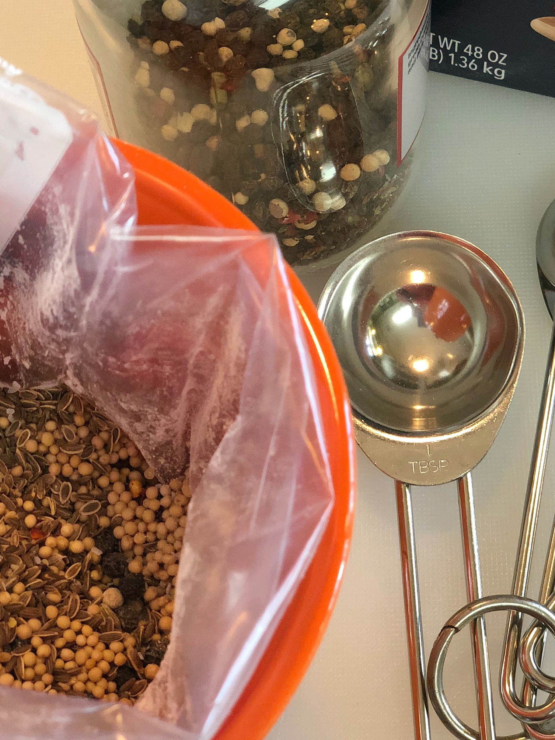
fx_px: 1732
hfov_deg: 18.2
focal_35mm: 81
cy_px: 257
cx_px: 336
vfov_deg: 24.0
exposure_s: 1/30
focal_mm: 6
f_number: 2.4
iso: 100
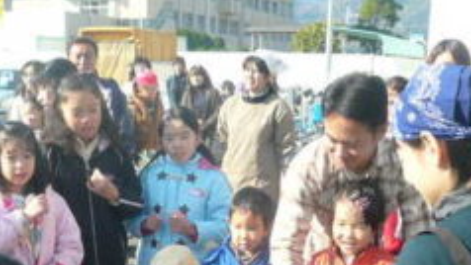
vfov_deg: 18.0
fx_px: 799
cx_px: 176
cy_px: 306
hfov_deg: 32.7
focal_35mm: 64
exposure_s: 1/500
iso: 100
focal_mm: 4.6
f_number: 2.8
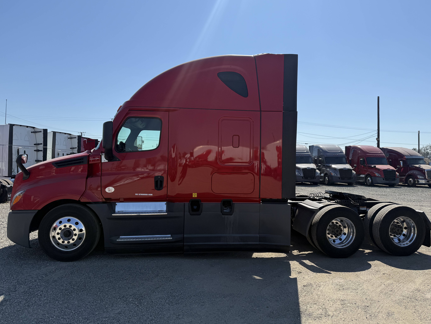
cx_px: 215
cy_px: 157
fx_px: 311
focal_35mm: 25
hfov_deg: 69.4
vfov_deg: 54.9
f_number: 1.78
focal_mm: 6.76
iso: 80
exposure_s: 1/5714
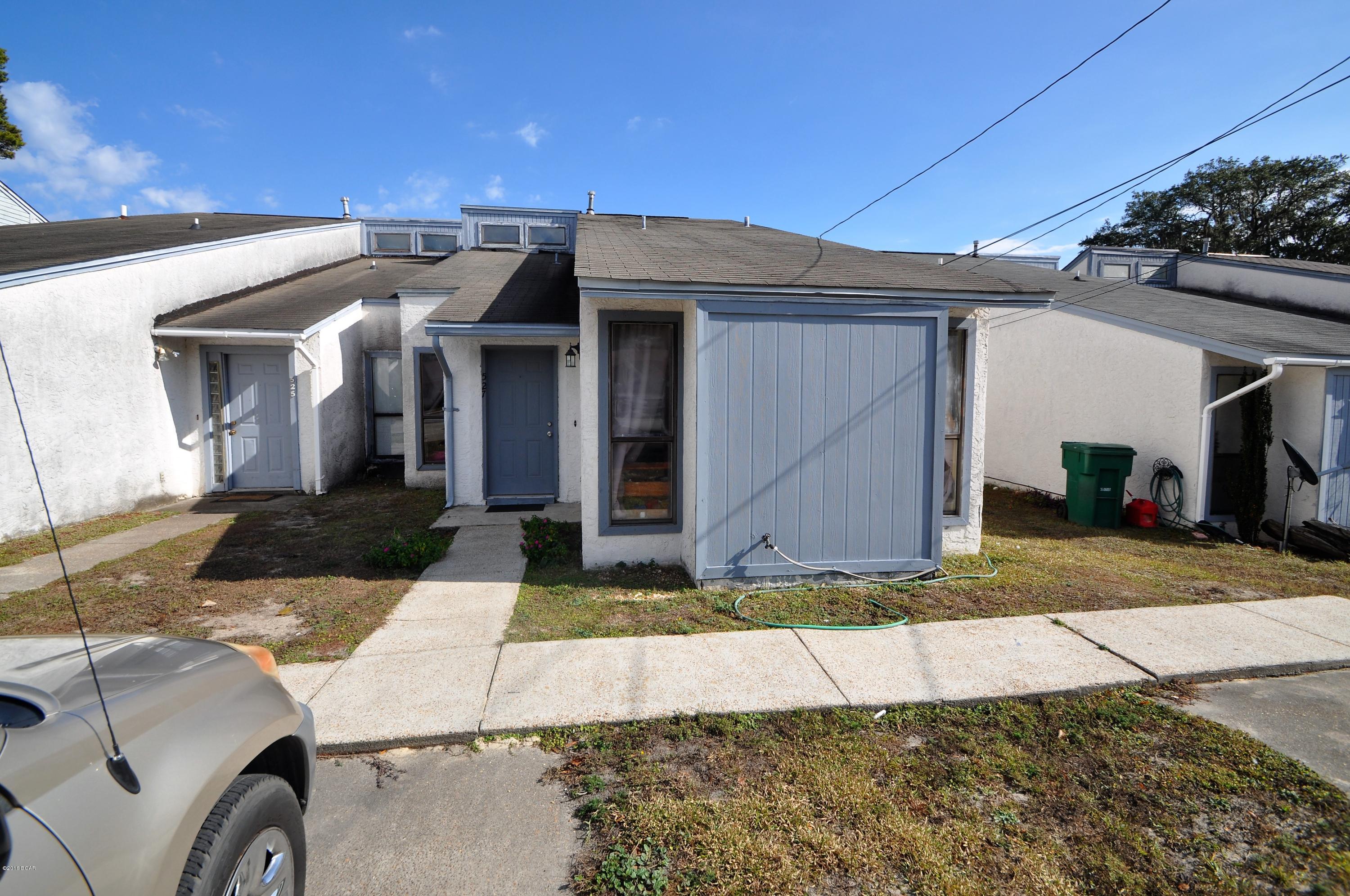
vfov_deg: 77.2
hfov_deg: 100.5
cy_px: 448
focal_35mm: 15
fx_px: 562
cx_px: 675
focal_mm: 10
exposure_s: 1/350
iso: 200
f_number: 9.5
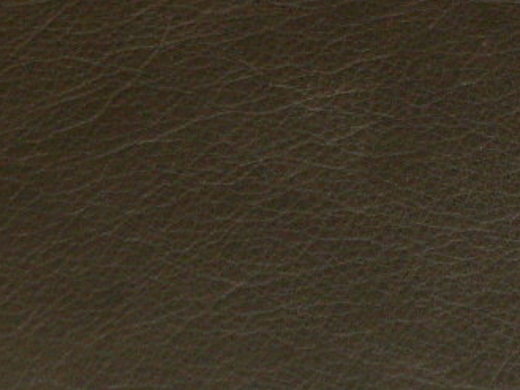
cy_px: 104
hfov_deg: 14.3
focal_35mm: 136
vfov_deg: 10.9
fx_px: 2044
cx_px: 526
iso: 100
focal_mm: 5.8
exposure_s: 1/8
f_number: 2.8
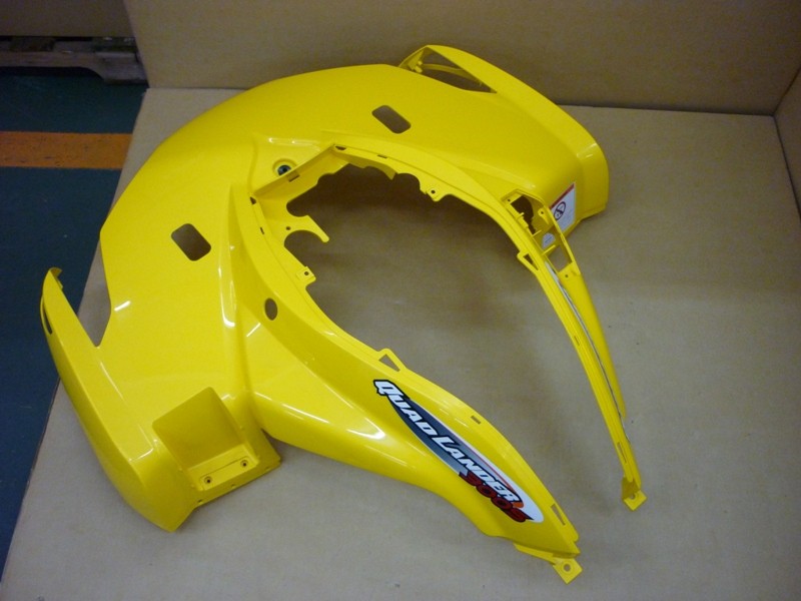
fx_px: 764
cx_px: 400
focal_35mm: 33
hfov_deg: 55.4
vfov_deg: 42.9
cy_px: 300
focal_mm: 5.5
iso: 400
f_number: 2.8
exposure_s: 1/30
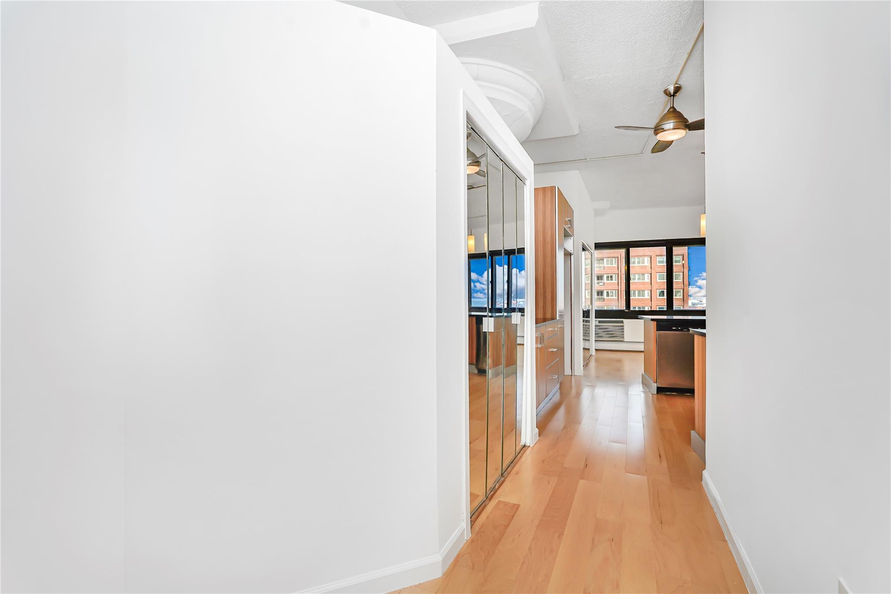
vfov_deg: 72.0
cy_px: 297
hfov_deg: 95.0
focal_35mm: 16
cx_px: 446
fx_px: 408
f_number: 7.1
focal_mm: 16.5
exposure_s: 1/100
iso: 100
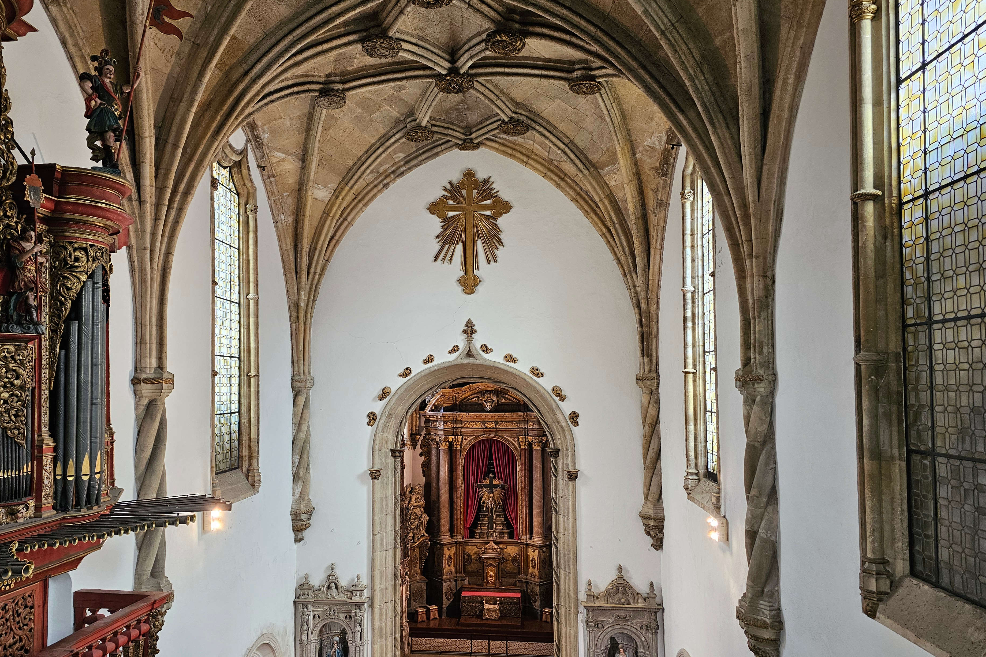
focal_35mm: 26
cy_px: 356
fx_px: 712
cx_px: 451
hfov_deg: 69.3
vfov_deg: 49.5
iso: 250
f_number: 1.7
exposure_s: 1/120
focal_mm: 6.3
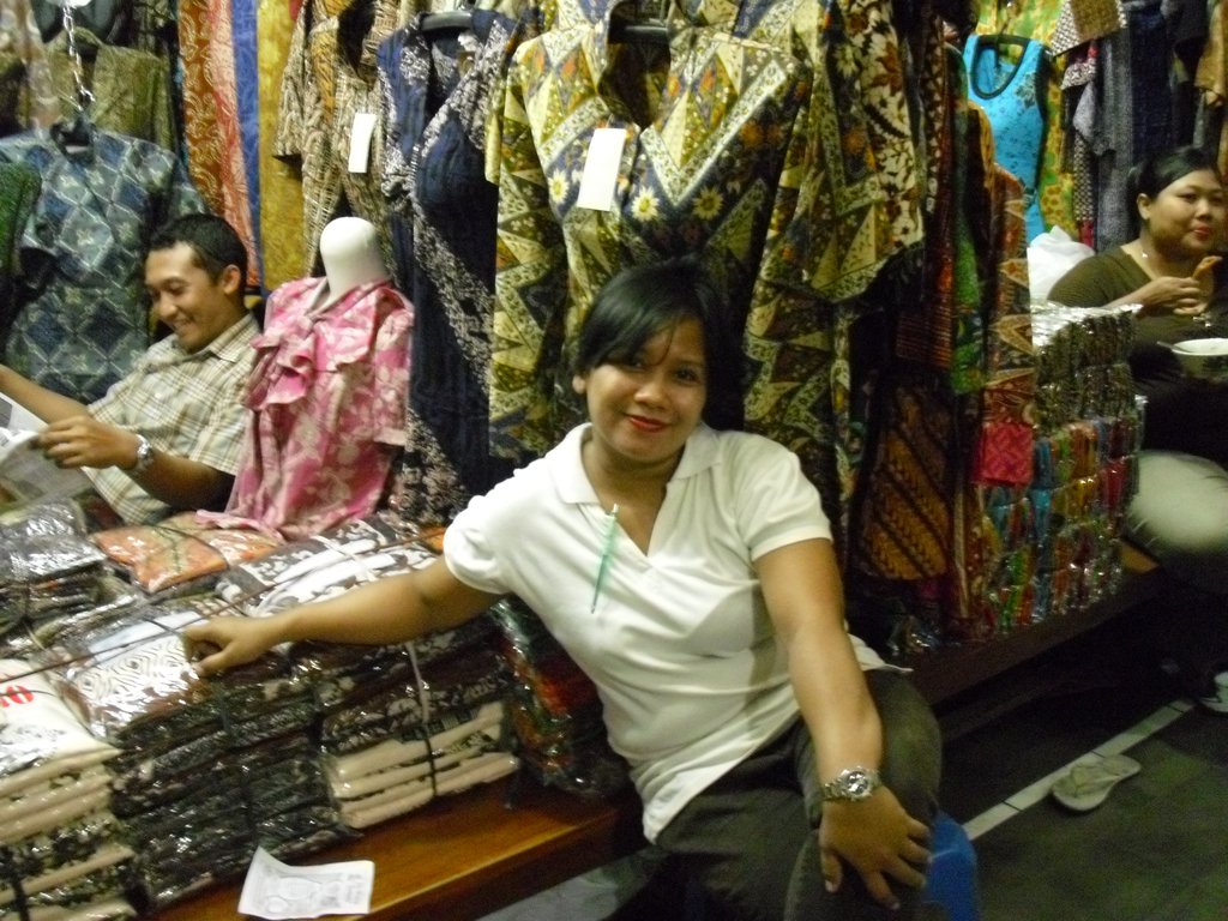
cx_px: 614
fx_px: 1348
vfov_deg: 37.7
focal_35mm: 38
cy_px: 460
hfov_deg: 49.0
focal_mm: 6.2
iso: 800
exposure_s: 1/15
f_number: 2.8
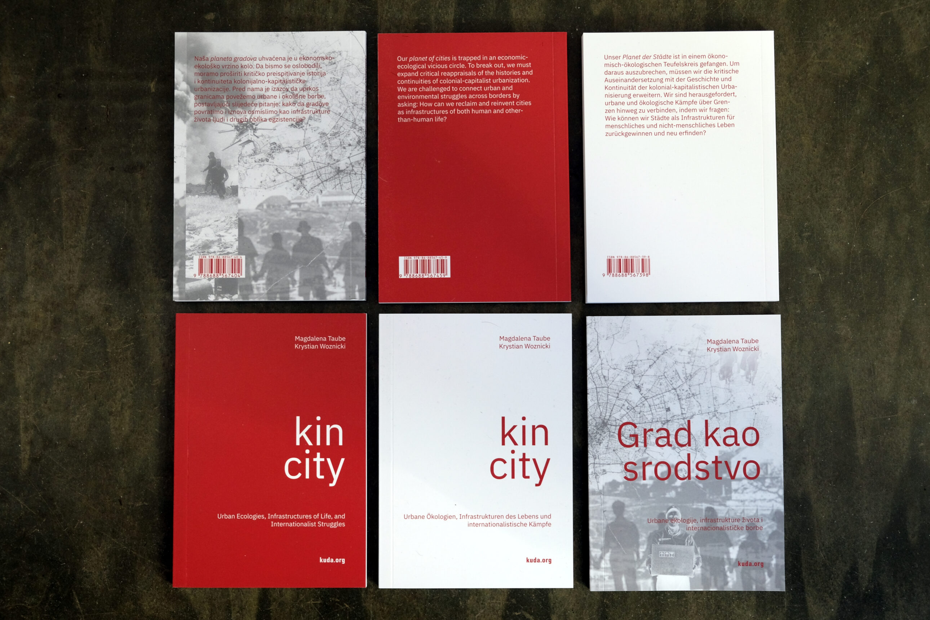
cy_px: 310
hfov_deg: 43.6
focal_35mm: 45
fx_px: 1162
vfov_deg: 29.9
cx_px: 465
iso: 640
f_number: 3.6
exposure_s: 1/125
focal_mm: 30.2
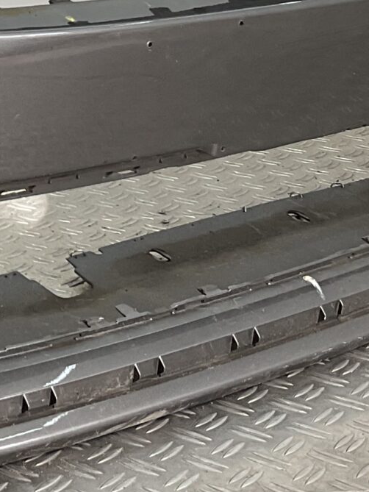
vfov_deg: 17.1
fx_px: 1577
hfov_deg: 12.9
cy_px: -59
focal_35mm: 111
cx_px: -96
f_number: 1.8
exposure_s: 1/127
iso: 16
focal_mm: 3
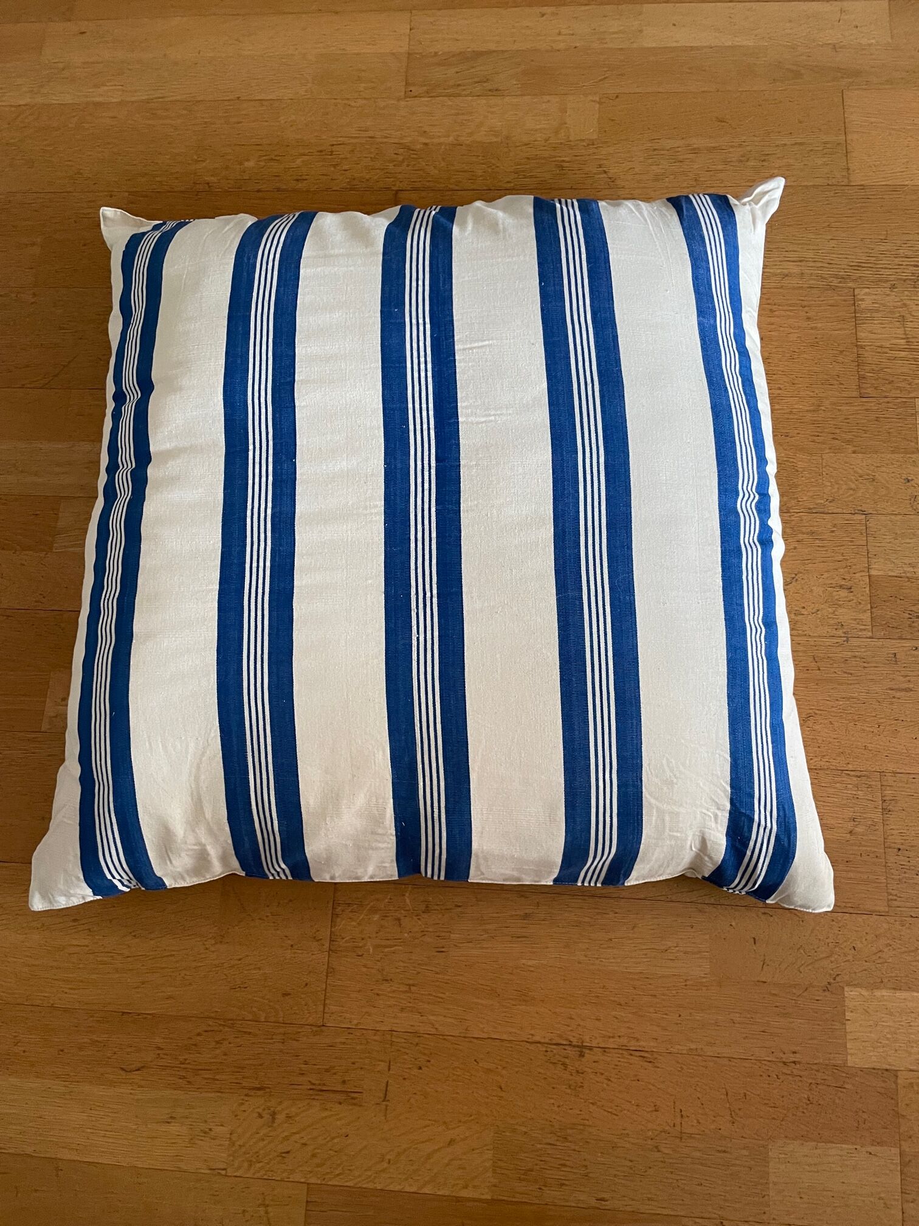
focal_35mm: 26
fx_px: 920
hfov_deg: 53.1
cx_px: 460
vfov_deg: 67.3
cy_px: 613
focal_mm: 4.2
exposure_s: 1/60
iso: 400
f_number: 1.6
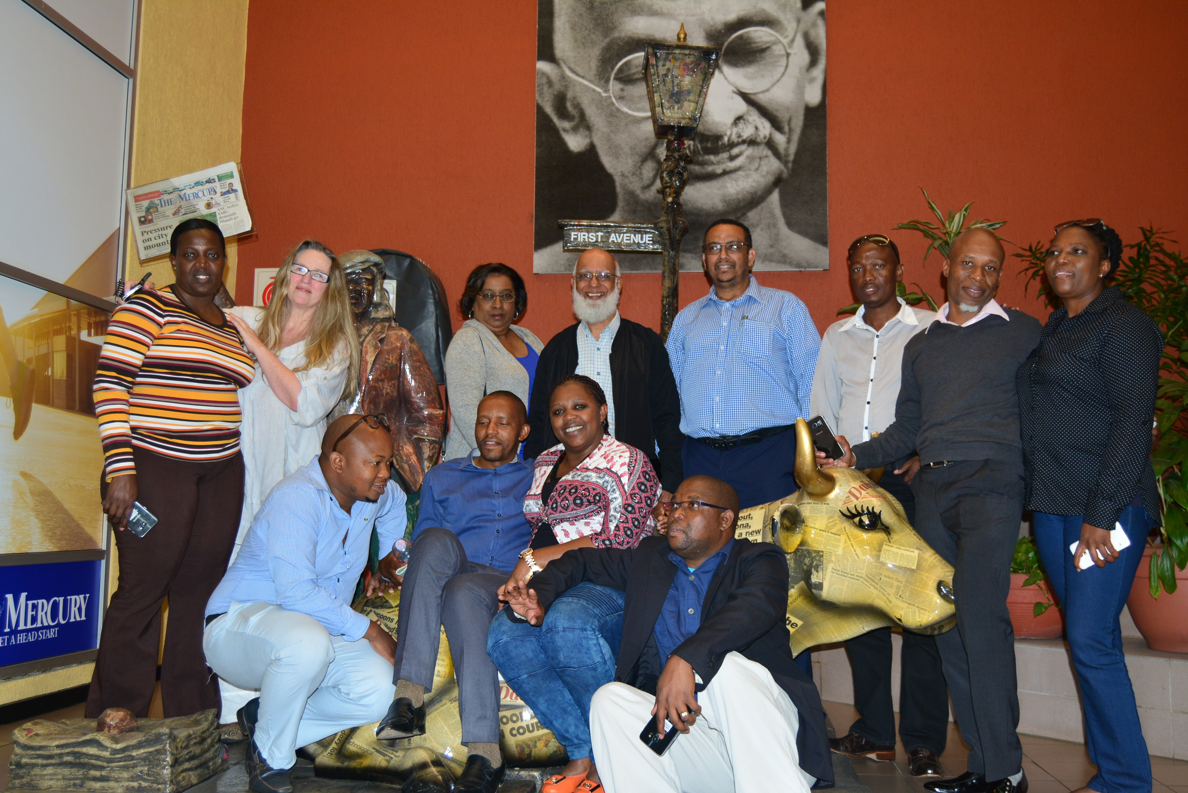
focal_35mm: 36
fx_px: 1188
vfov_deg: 36.9
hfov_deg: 53.1
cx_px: 594
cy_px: 396
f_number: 4.5
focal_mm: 24
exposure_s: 1/80
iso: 500
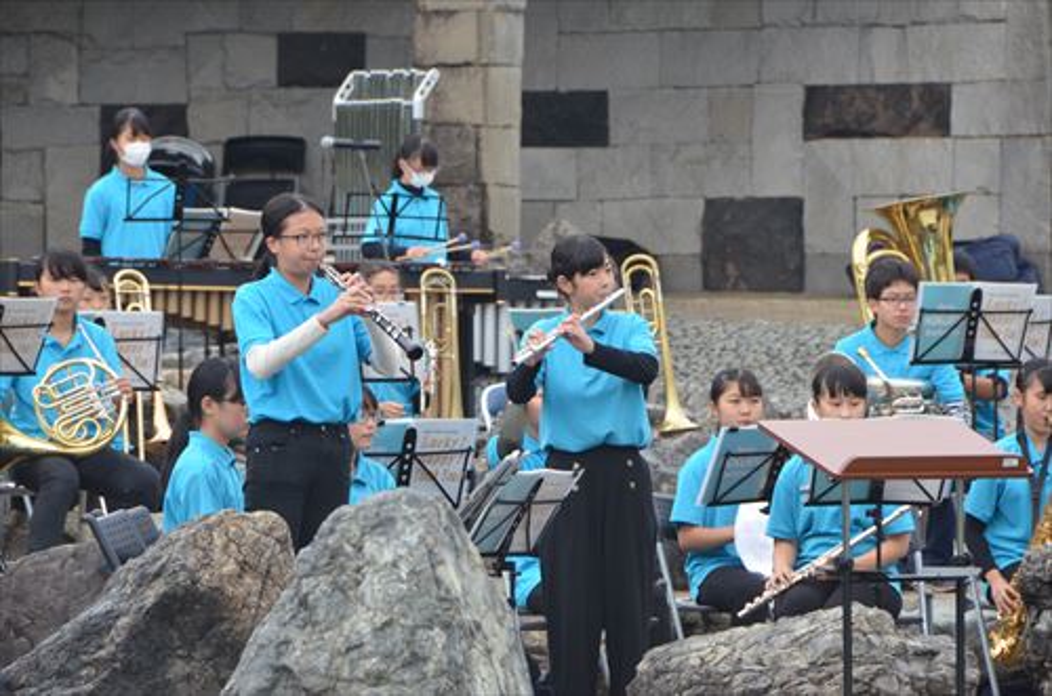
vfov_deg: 4.6
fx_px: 8747
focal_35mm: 300
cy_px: 348
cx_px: 526
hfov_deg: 6.9
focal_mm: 200
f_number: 8
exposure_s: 1/250
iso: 1250
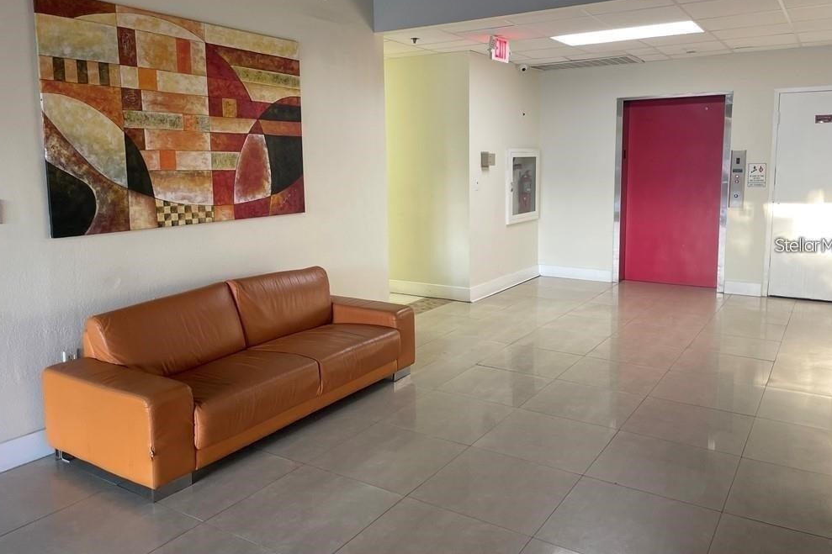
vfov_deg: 46.3
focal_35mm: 28
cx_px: 424
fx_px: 647
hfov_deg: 65.5
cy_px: 245
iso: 80
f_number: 1.6
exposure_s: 1/60
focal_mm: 4.2
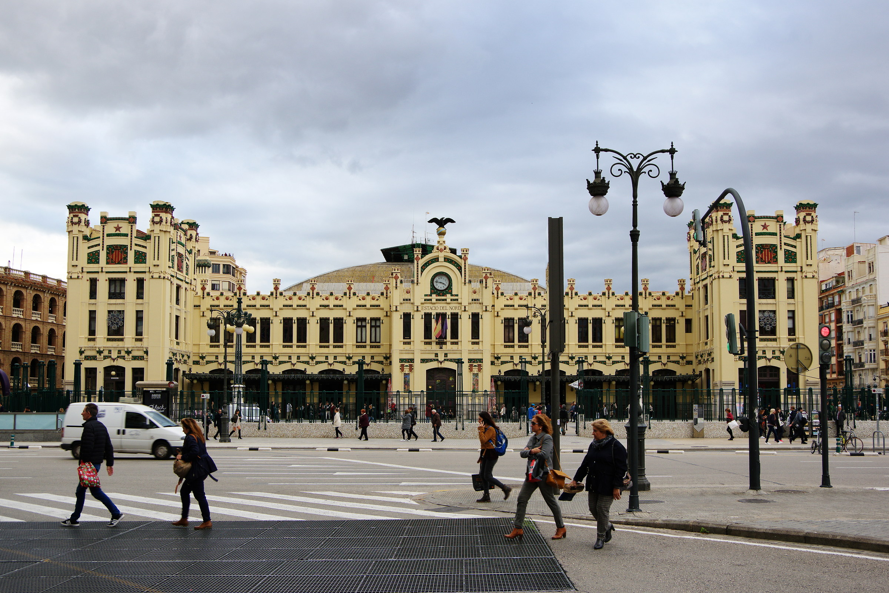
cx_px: 444
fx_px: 765
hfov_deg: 60.3
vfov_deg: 42.3
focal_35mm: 31
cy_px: 296
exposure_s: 1/125
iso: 200
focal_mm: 21
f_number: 6.3
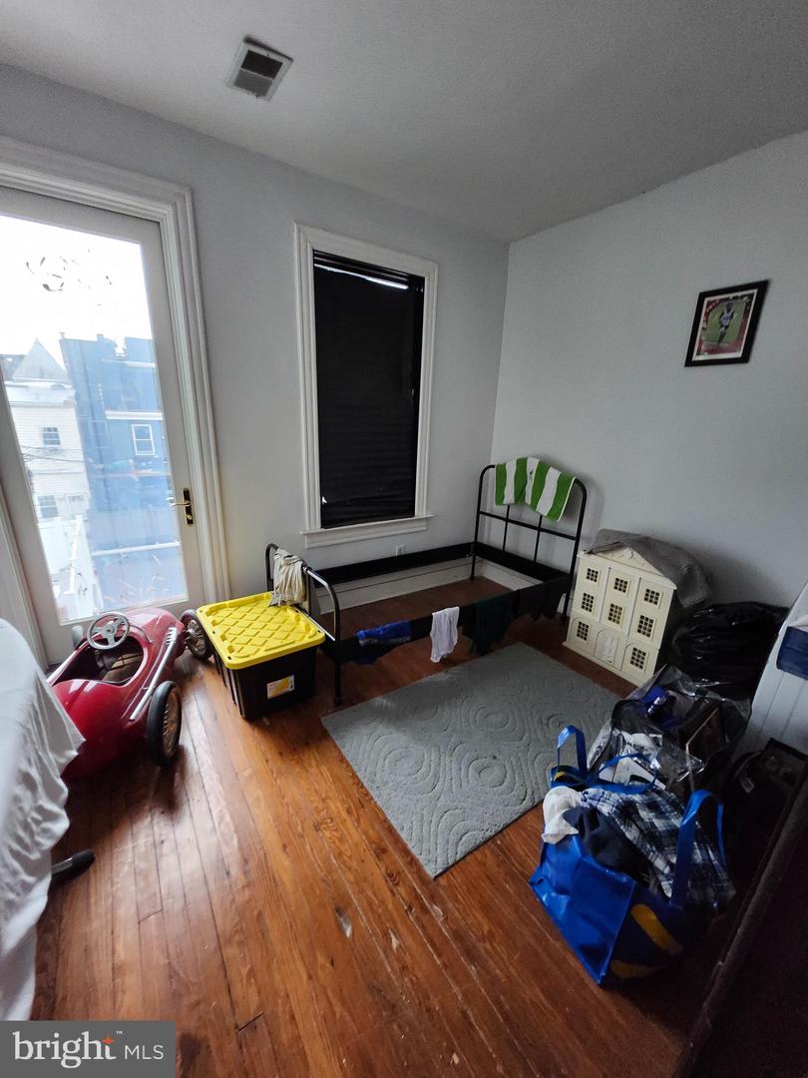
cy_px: 539
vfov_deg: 106.2
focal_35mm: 13
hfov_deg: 89.9
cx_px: 404
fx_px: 405
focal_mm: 1.74
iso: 640
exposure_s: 1/30
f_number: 2.2
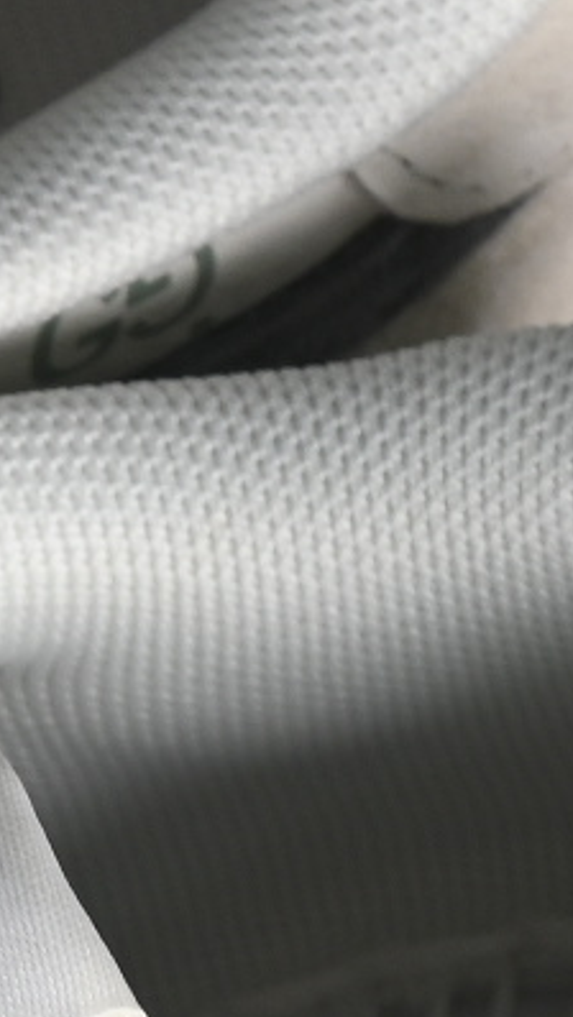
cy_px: 1257
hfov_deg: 2.2
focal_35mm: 549
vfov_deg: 3.9
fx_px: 14823
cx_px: -1335
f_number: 7.1
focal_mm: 50
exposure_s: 1/80
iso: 160
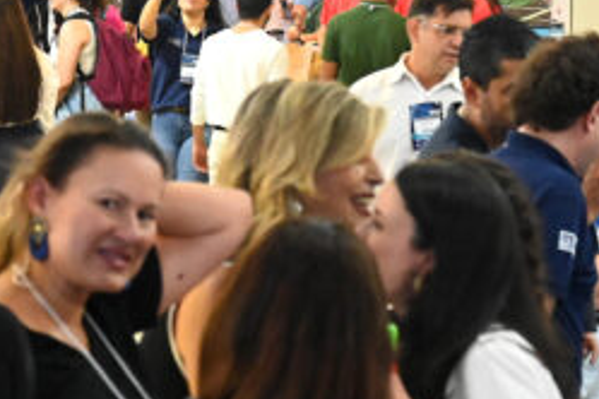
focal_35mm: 167
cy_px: 261
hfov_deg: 12.2
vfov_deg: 8.2
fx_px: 2778
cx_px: 48
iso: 10000
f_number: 5.6
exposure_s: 1/200
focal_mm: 52
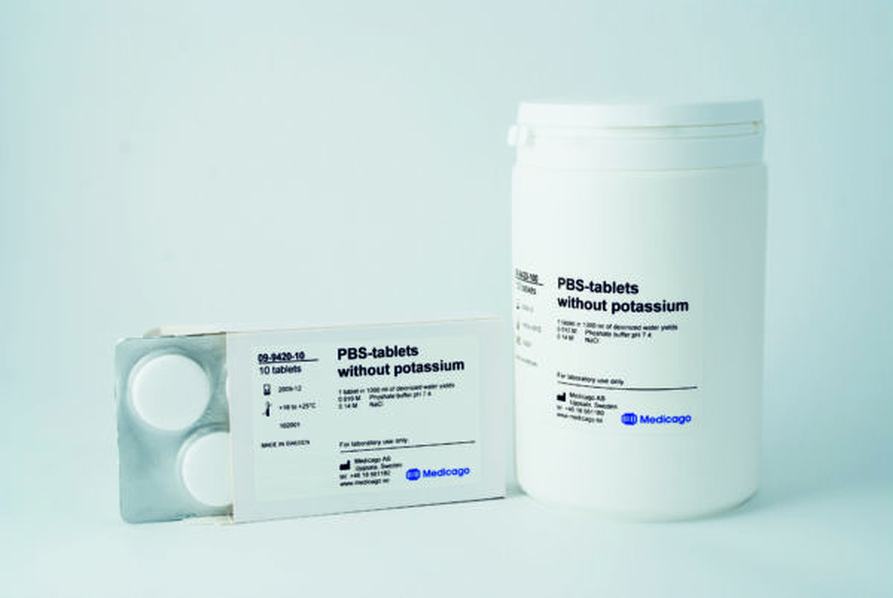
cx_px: 446
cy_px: 299
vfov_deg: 20.7
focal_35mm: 66
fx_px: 1640
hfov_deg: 30.5
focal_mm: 44
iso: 100
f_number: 8
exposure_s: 1/25
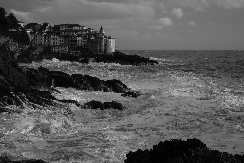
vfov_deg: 19.5
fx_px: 474
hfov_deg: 28.8
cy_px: 82
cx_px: 122
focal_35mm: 70
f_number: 11
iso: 100
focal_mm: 70
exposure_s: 1/50
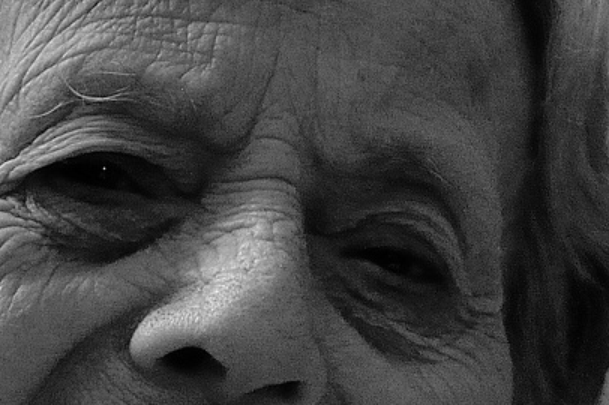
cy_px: 422
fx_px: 6693
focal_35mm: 396
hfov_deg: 5.2
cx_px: 736
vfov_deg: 3.5
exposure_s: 1/200
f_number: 2.8
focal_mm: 50
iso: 800
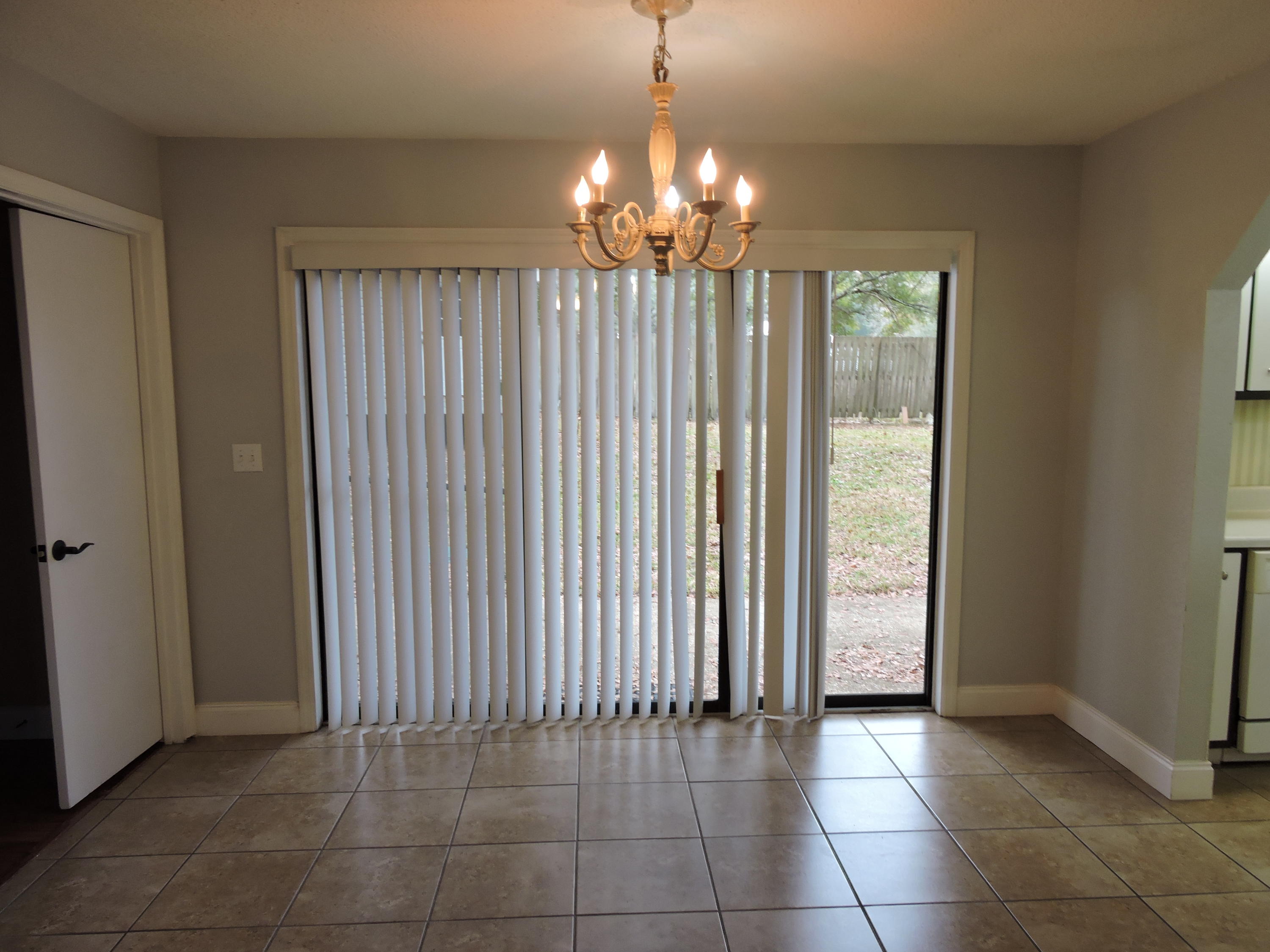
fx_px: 881
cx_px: 635
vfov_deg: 56.8
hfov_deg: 71.6
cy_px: 476
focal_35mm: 24
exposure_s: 1/30
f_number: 3.3
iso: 140
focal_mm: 4.3
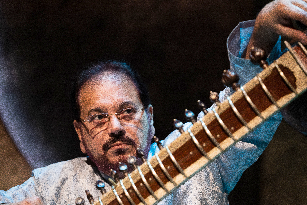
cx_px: 154
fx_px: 1705
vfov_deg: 6.9
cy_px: 102
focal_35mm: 200
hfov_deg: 10.3
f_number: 2.8
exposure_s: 1/200
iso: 2000
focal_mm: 200
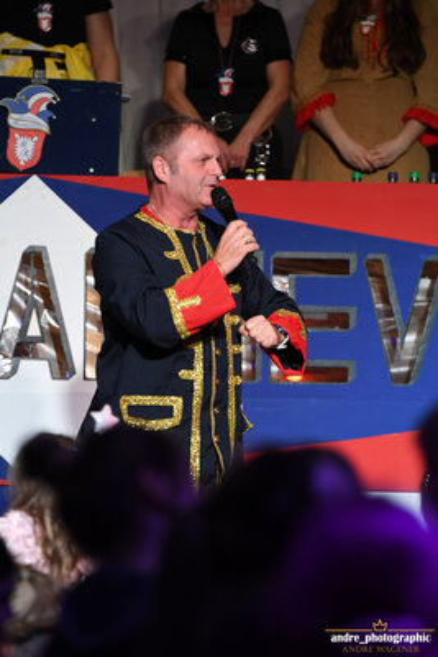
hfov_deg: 5.1
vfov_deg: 7.6
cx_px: 219
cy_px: 328
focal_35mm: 270
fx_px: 4923
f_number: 3.2
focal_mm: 180
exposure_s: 1/400
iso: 1600
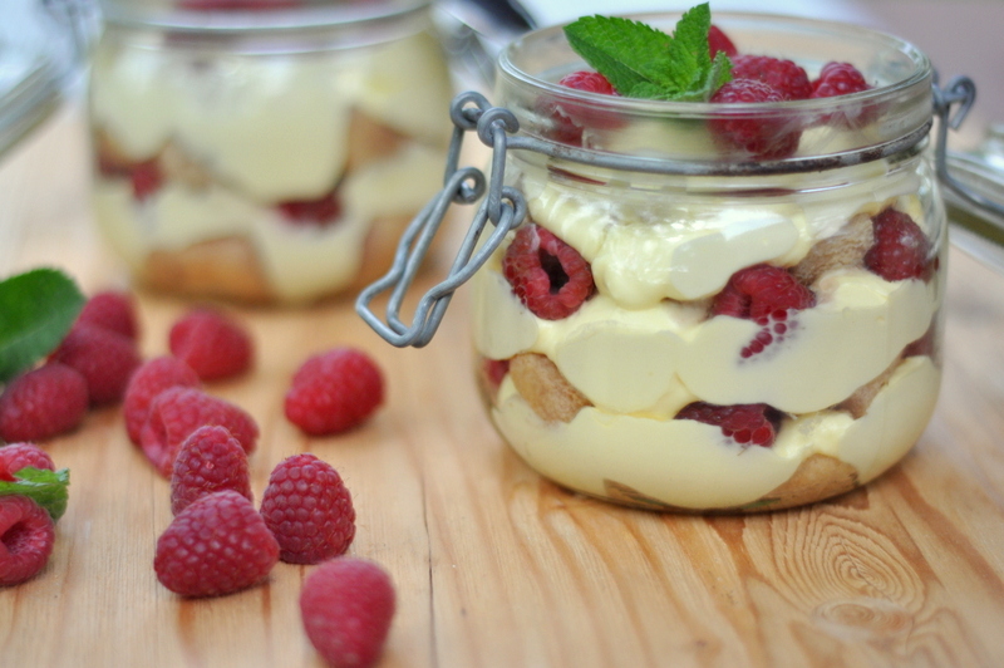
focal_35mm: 75
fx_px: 2090
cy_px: 334
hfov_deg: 27.0
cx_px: 502
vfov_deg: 18.2
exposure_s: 1/4000
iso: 560
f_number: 1.8
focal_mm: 50
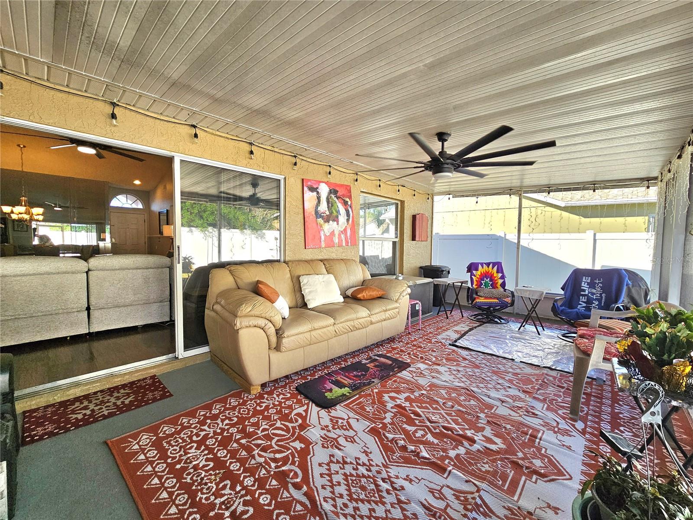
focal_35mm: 13
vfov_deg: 89.9
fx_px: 260
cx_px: 346
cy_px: 260
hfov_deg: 106.2
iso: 80
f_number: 2.2
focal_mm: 2.2
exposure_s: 1/370
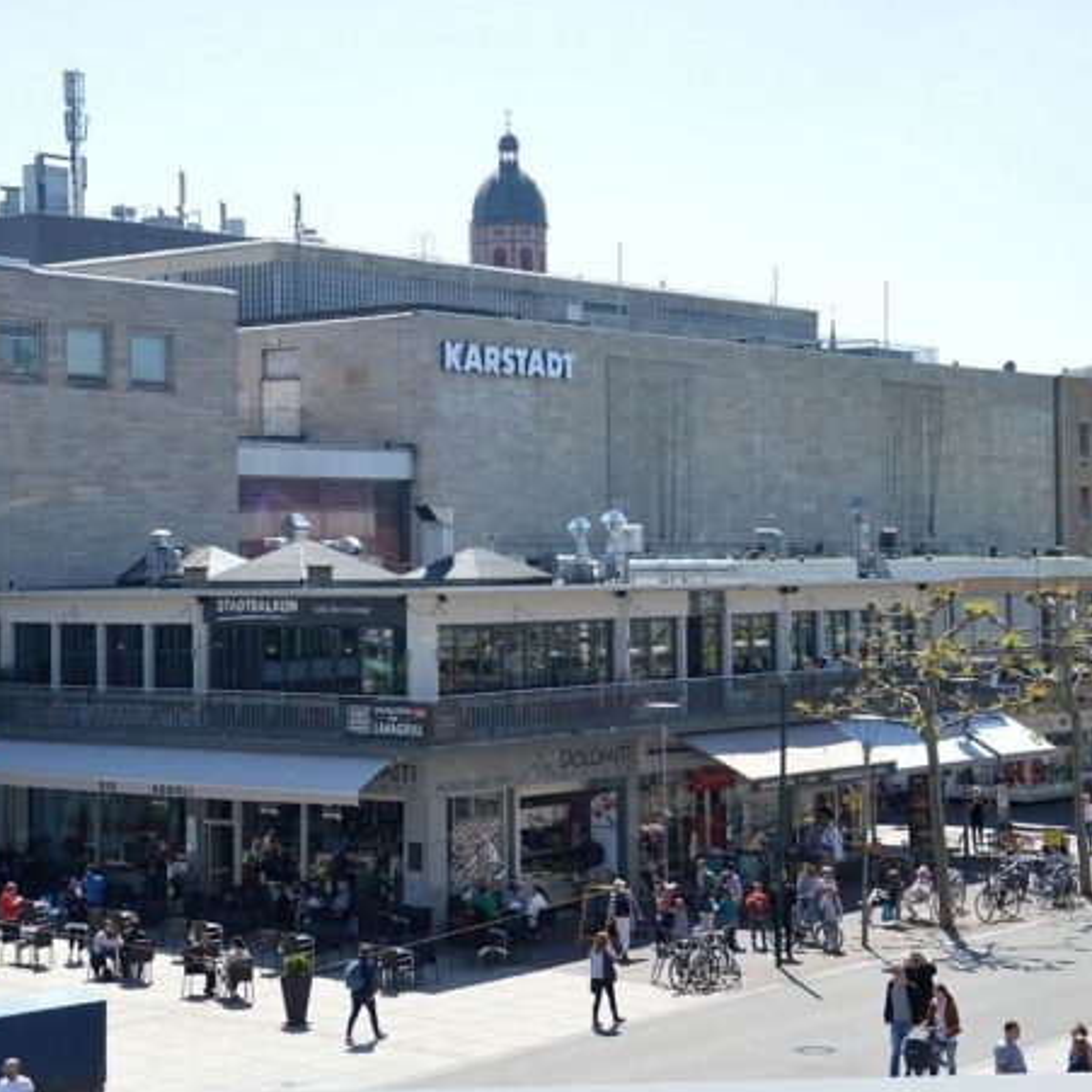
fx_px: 2391
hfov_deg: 25.7
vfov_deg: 25.7
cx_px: 504
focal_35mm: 67
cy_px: 538
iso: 400
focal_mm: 34
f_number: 5
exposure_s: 1/1250
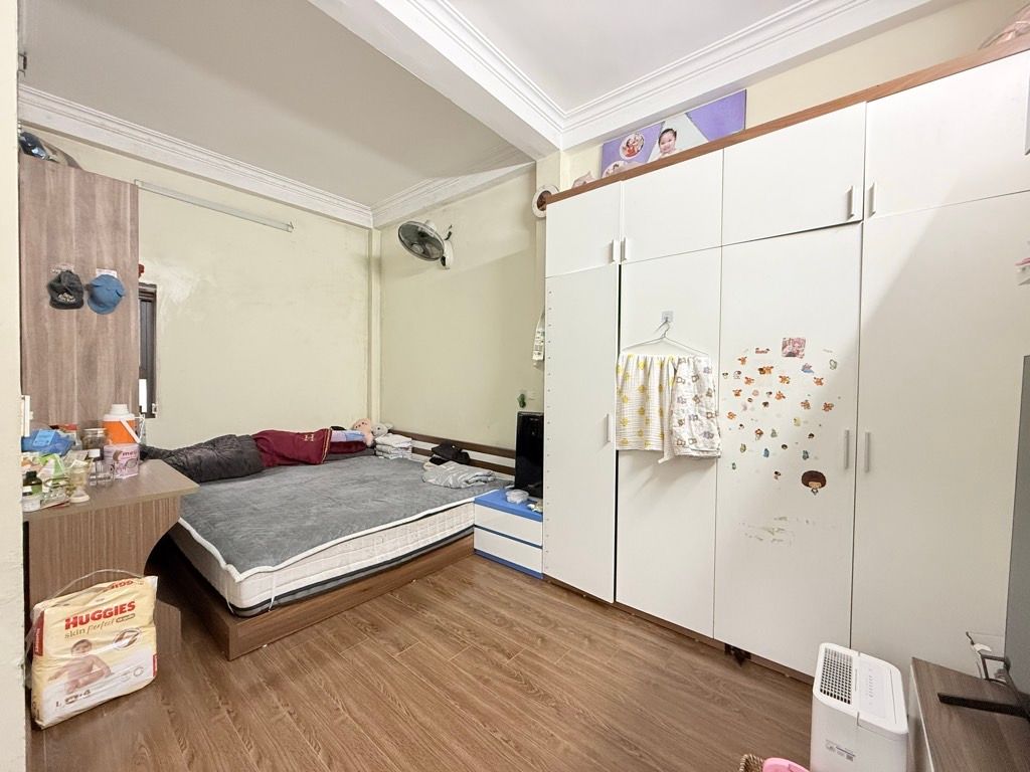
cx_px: 515
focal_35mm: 14
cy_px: 386
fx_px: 417
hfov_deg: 102.1
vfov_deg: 85.7
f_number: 2.2
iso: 320
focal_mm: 2.22
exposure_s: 1/100
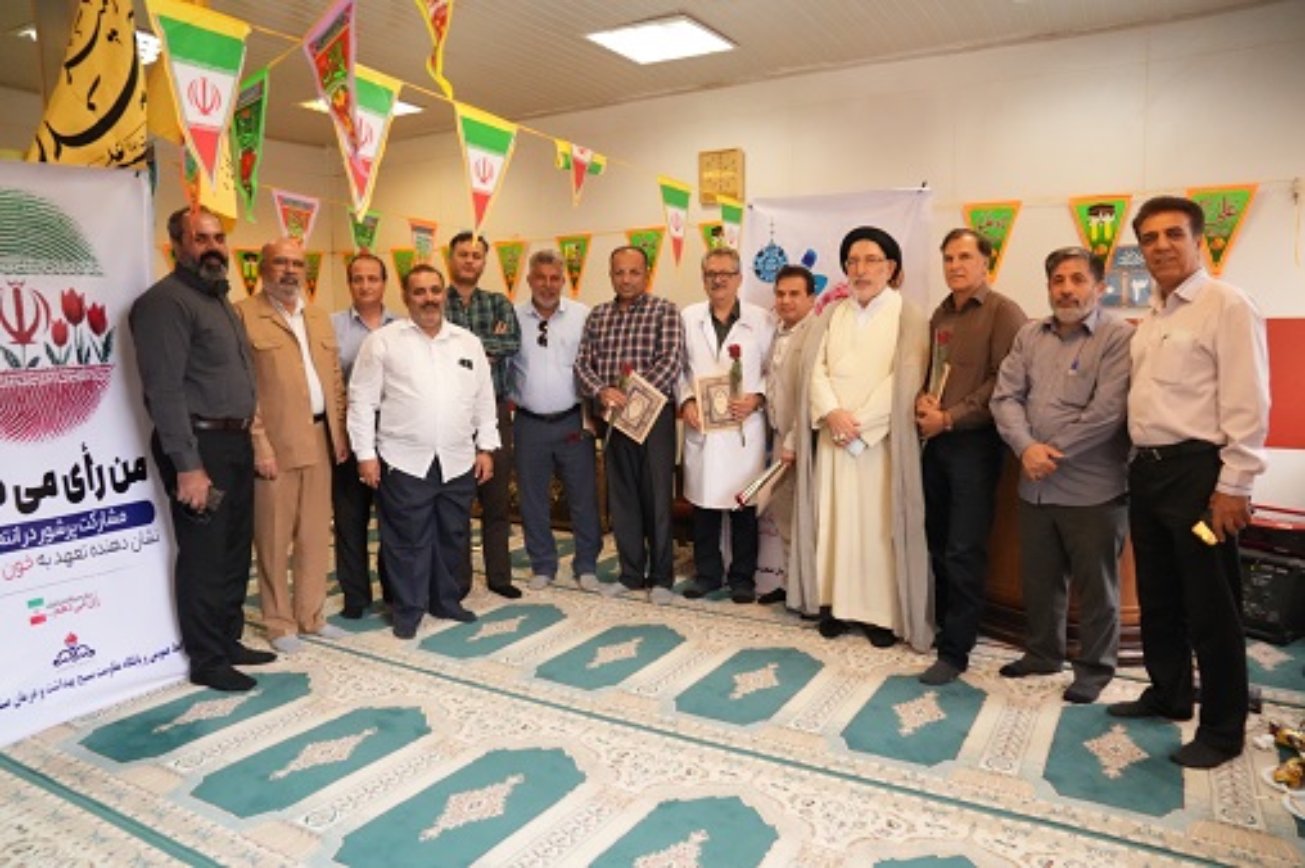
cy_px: 434
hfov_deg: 73.8
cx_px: 652
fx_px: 869
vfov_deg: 53.1
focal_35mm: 24
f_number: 5
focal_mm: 24
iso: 12800
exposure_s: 1/400
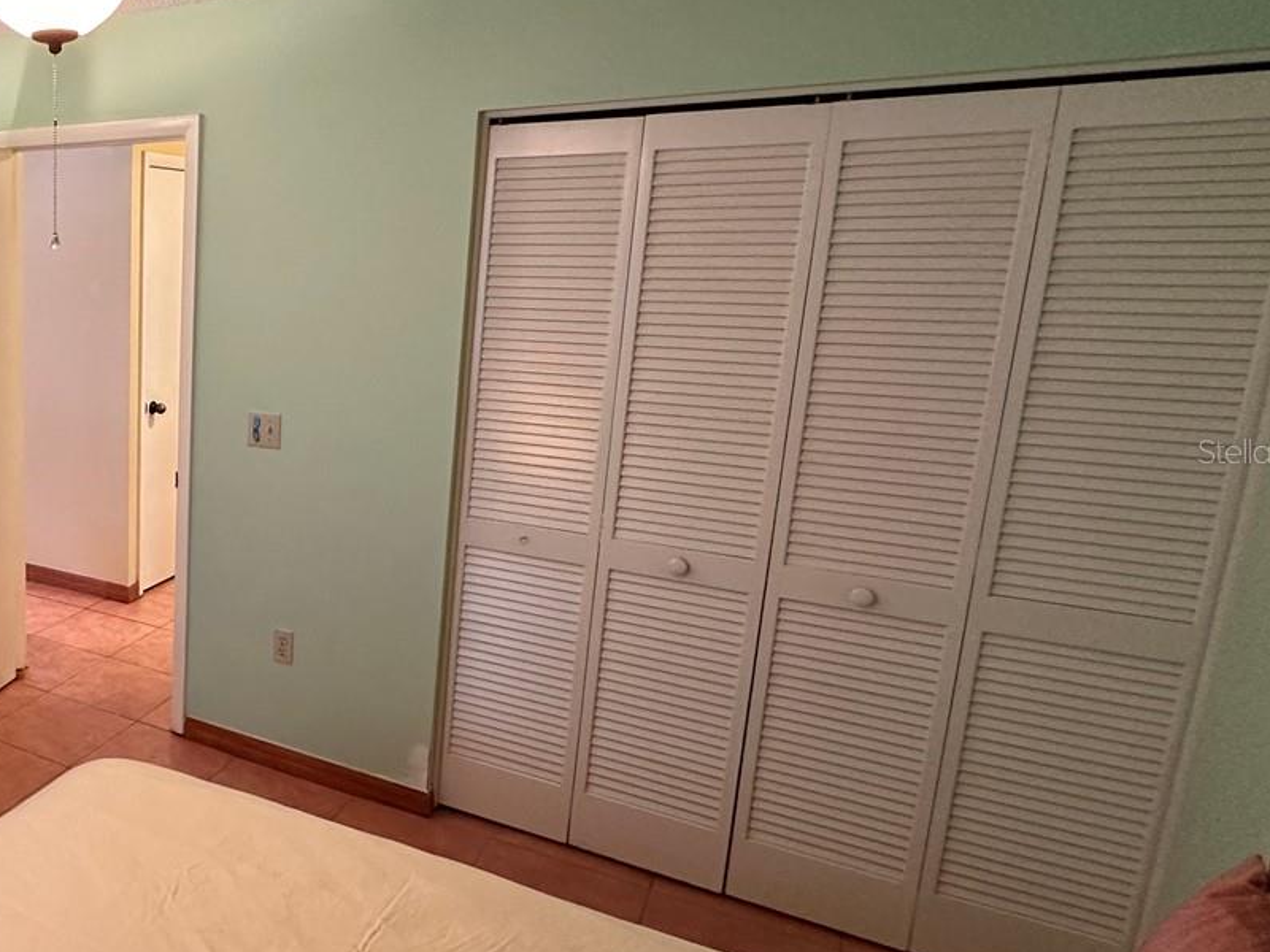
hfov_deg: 53.6
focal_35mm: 28
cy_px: 451
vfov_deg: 49.7
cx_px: 78
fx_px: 1027
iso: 400
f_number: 2.2
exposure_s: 1/60
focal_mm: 2.22
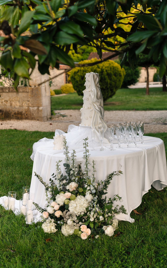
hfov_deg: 25.8
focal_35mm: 50
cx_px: 84
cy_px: 134
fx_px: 364
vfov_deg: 40.3
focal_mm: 49
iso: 100
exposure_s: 1/200
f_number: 2.8
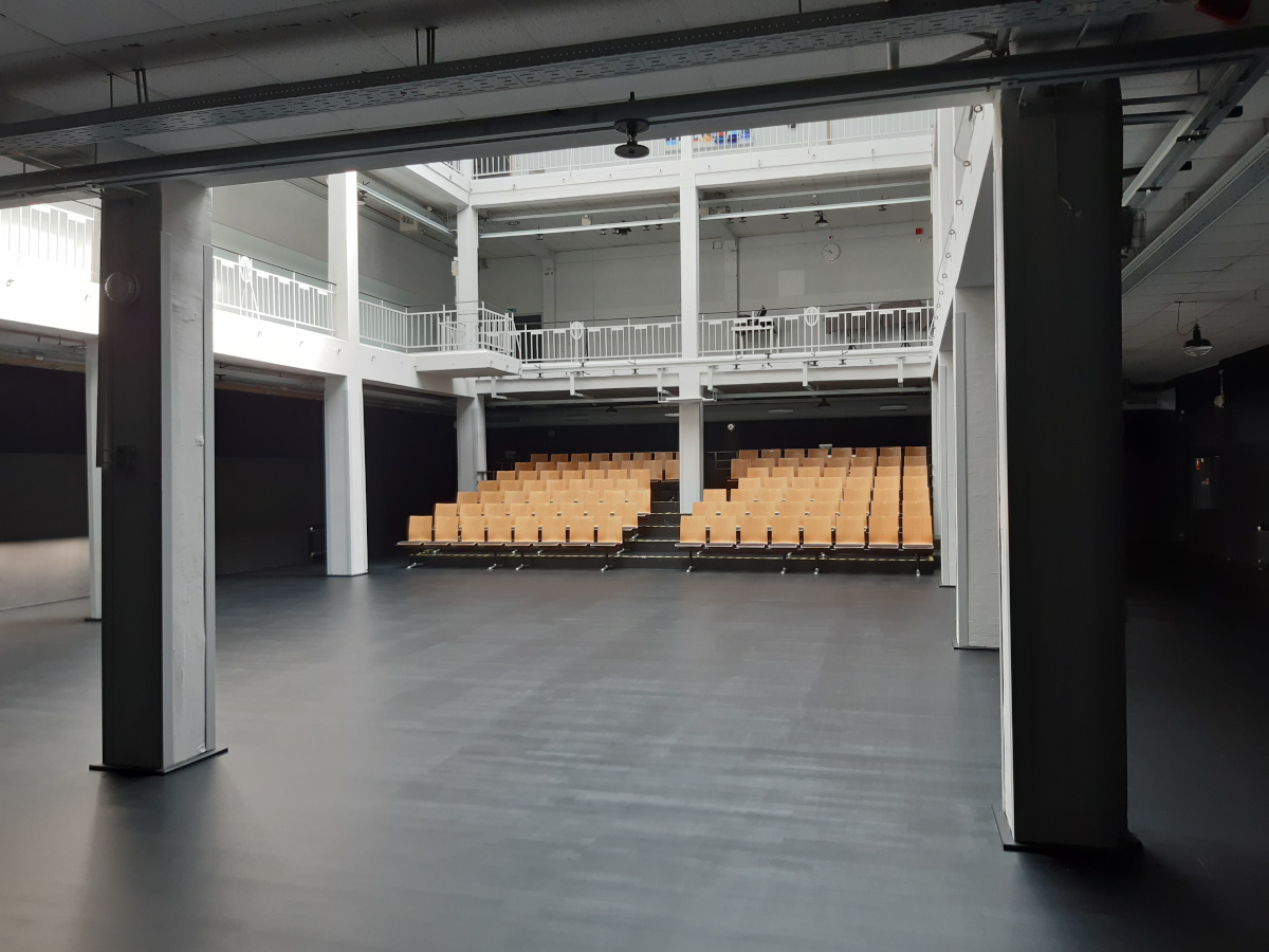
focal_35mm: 26
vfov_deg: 53.1
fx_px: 953
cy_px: 476
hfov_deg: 67.3
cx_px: 634
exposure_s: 1/100
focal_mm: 3.92
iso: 80
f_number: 1.7
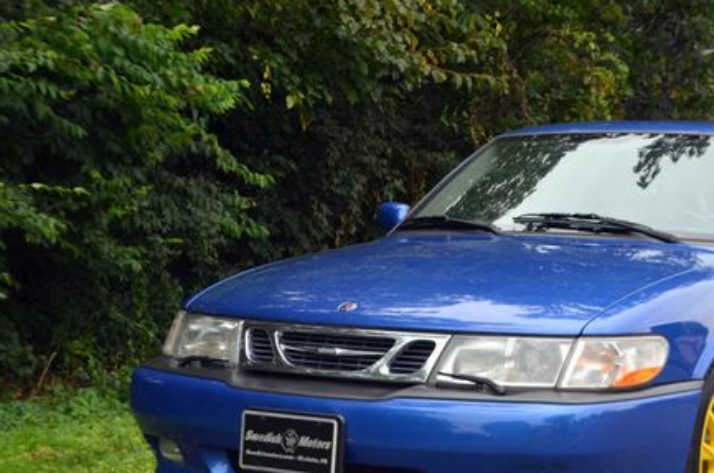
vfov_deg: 19.1
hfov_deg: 28.1
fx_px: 1406
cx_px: 523
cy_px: 282
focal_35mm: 71
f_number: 7.1
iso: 200
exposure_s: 1/200
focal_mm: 32
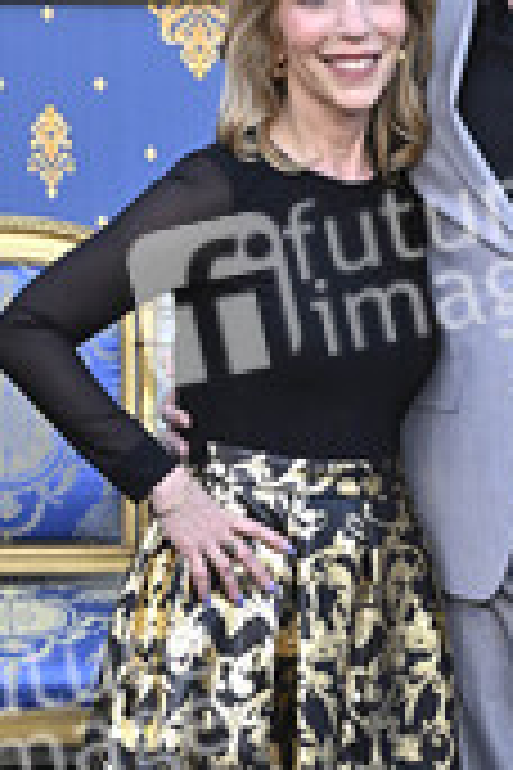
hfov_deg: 13.1
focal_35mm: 103
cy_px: 504
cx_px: 490
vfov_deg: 19.8
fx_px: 2201
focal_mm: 44
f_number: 6.3
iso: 800
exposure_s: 1/250
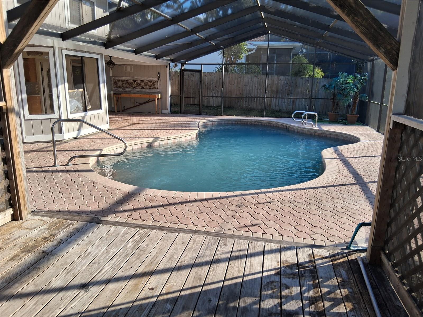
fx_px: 318
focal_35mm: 26
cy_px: 158
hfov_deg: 67.3
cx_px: 212
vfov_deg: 53.1
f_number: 1.8
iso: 25
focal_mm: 3.98
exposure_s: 1/173
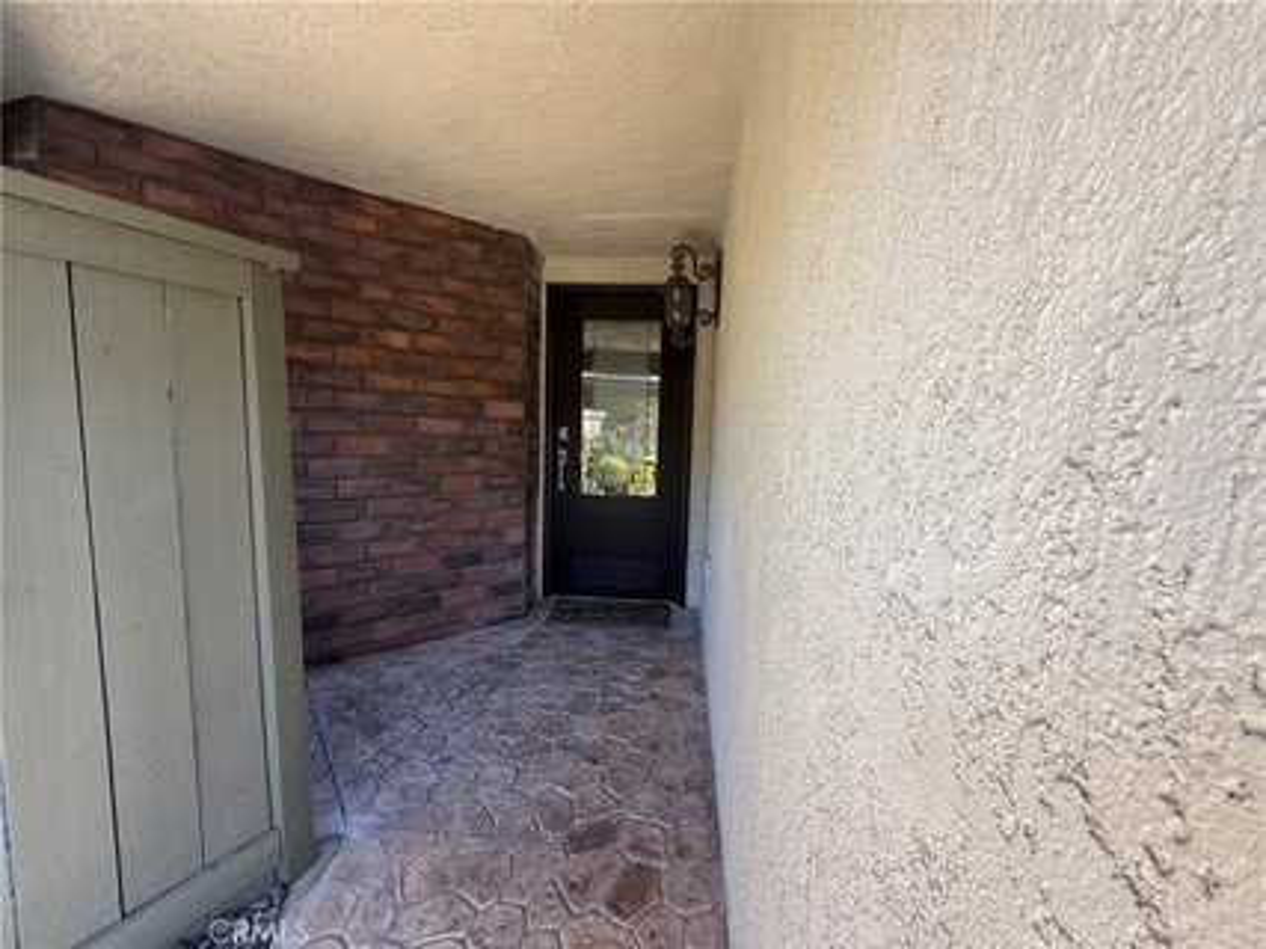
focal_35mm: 14
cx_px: 633
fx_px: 512
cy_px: 474
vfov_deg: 85.6
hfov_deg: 102.1
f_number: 2.2
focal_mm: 2.22
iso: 40
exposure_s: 1/99
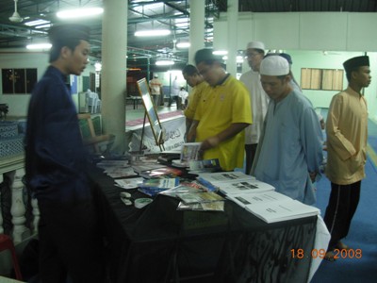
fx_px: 414
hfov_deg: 49.0
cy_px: 142
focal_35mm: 38
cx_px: 188
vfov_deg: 37.7
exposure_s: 1/4
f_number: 2.9
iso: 244
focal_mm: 6.3
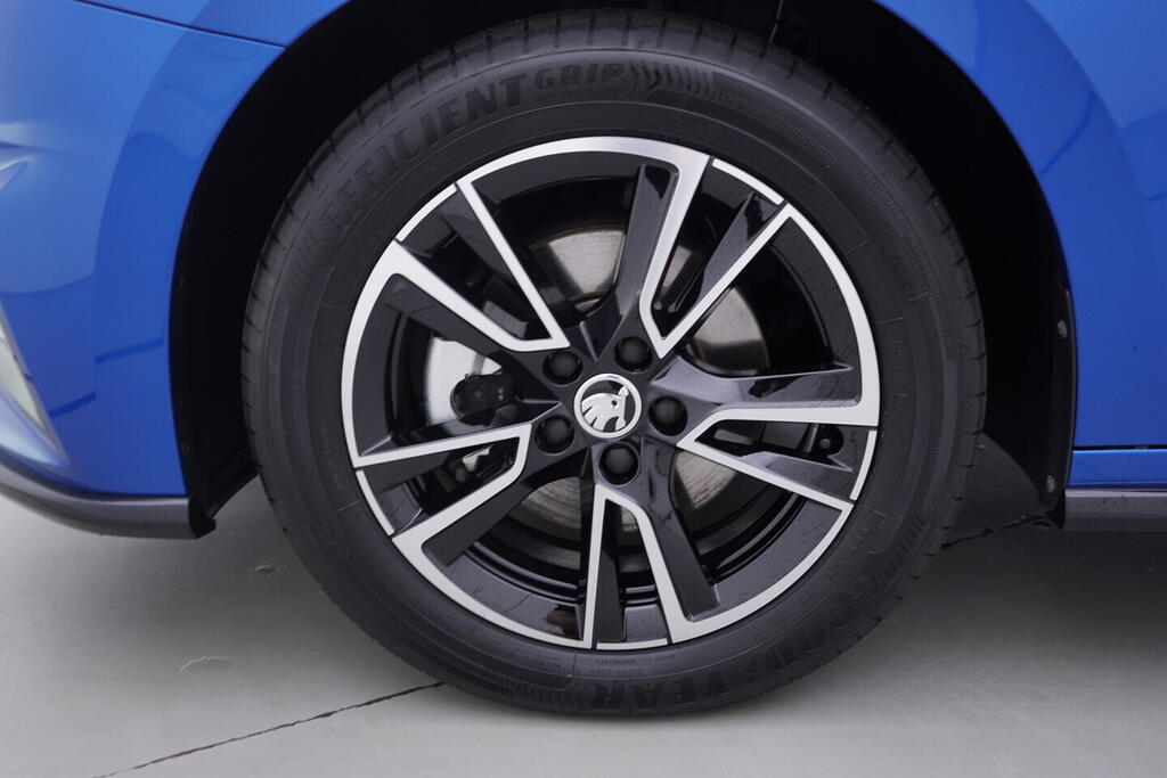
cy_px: 389
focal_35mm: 36
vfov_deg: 36.9
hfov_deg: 53.1
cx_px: 584
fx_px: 1167
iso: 125
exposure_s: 1/60
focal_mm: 24
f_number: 3.5
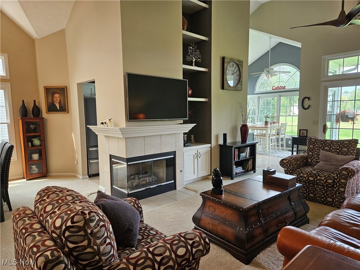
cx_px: 180
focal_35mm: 23
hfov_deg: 73.9
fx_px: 239
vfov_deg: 58.9
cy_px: 135
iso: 125
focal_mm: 5.4
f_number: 1.8
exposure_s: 1/120
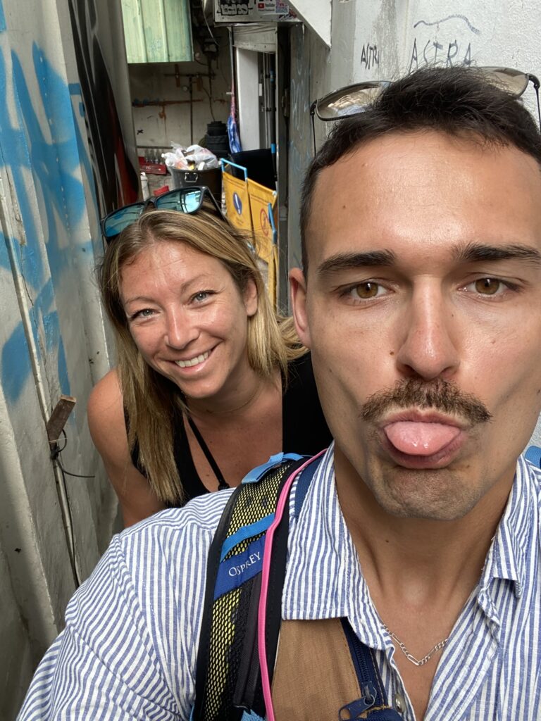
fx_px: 625
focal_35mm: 30
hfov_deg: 46.8
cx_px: 270
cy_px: 360
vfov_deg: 60.0
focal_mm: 2.71
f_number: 2.2
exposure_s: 1/122
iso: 25
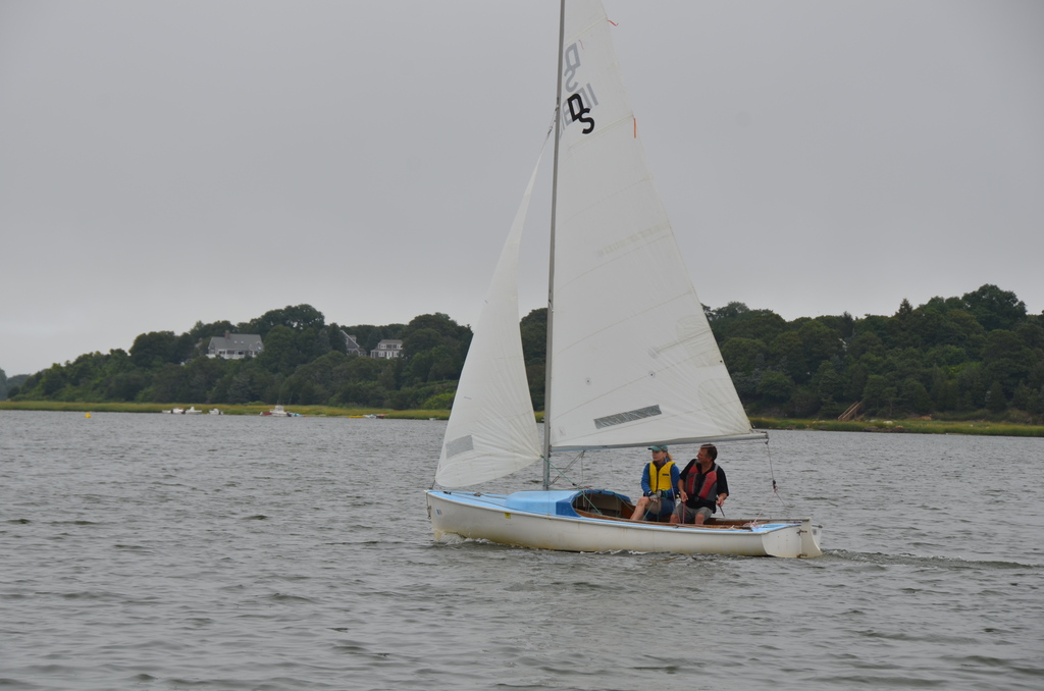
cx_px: 522
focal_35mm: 158
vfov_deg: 8.7
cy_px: 346
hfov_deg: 13.1
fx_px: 4558
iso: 100
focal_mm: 105
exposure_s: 1/320
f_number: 9
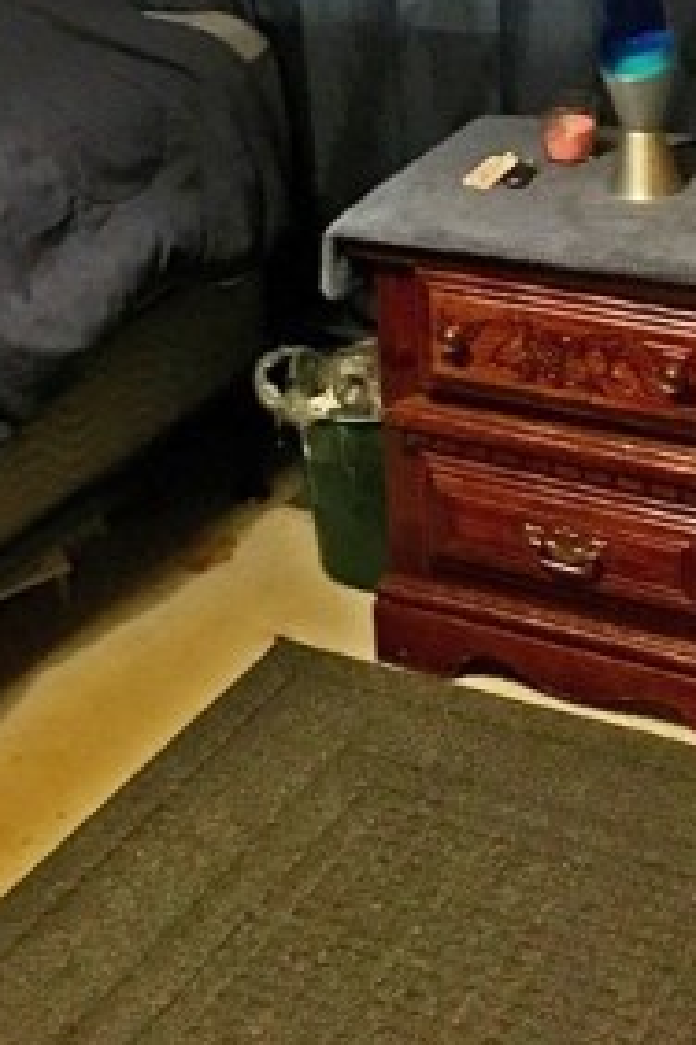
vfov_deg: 23.8
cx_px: 81
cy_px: 22
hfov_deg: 16.5
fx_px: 2378
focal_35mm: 82
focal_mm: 4.15
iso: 320
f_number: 2.2
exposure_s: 1/15
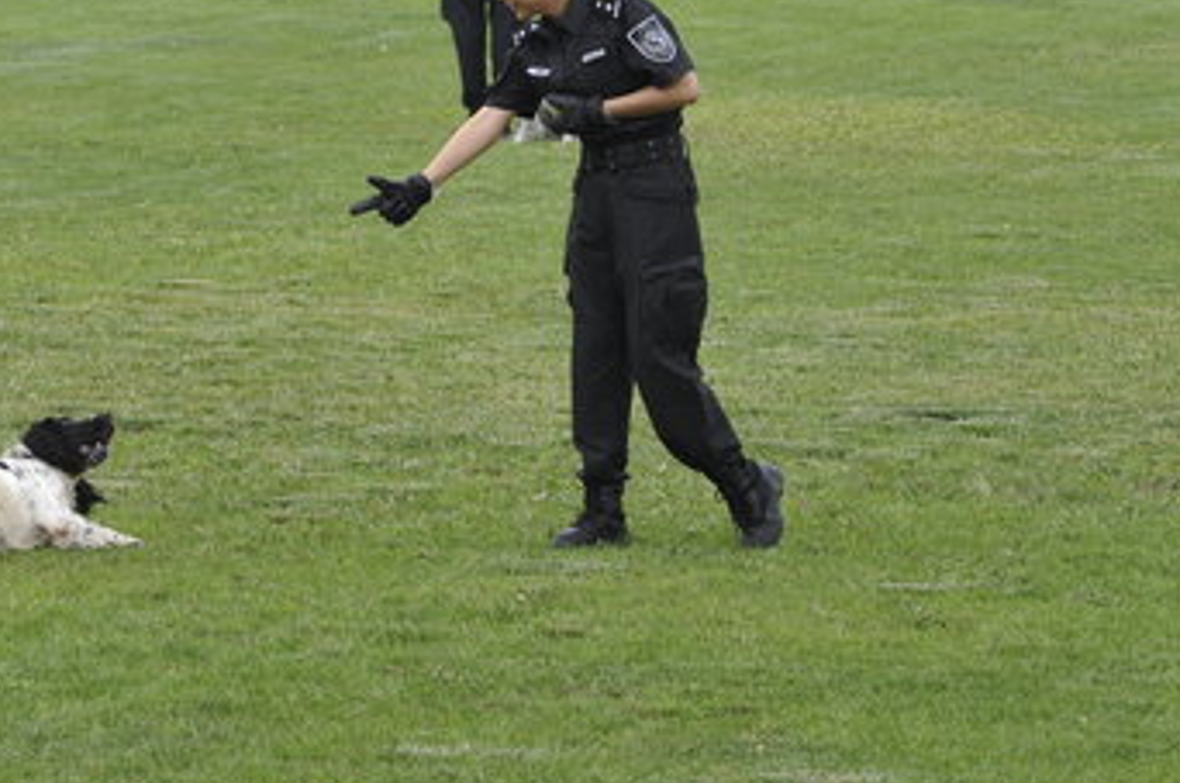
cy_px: 140
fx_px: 7757
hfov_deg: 8.7
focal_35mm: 237
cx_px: 242
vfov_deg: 5.8
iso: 400
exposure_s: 1/250
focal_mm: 135
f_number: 8
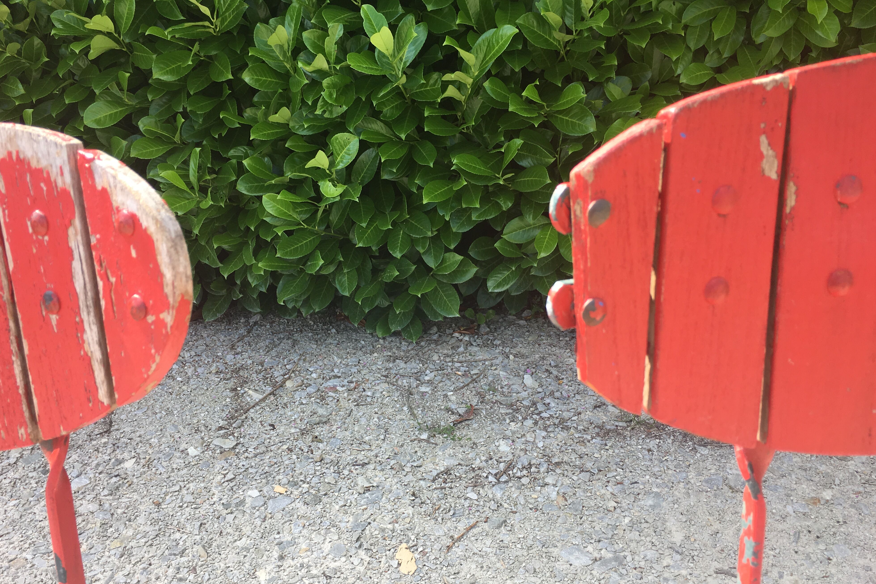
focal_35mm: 31
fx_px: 754
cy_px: 326
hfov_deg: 60.3
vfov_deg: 42.3
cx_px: 429
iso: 25
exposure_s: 1/331
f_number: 2.2
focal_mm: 4.15
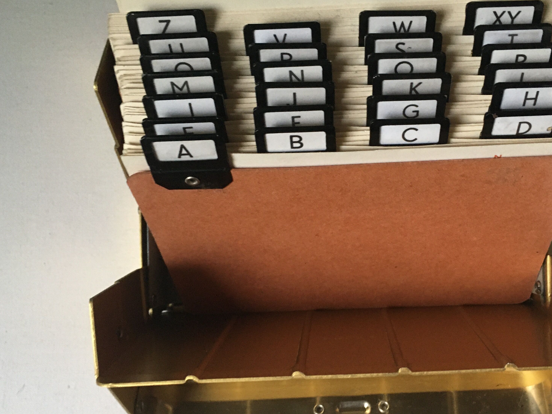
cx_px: 346
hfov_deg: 46.4
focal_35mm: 40
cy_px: 213
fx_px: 638
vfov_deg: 36.0
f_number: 2.2
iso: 200
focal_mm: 4.15
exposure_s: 1/33
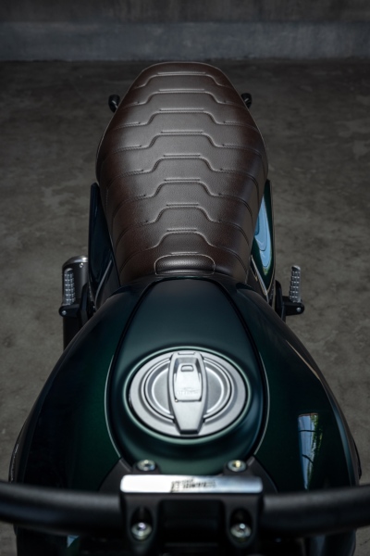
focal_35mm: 43
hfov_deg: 31.2
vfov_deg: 45.4
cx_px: 185
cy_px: 278
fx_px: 663
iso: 200
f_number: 8
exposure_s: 1/160
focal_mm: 43
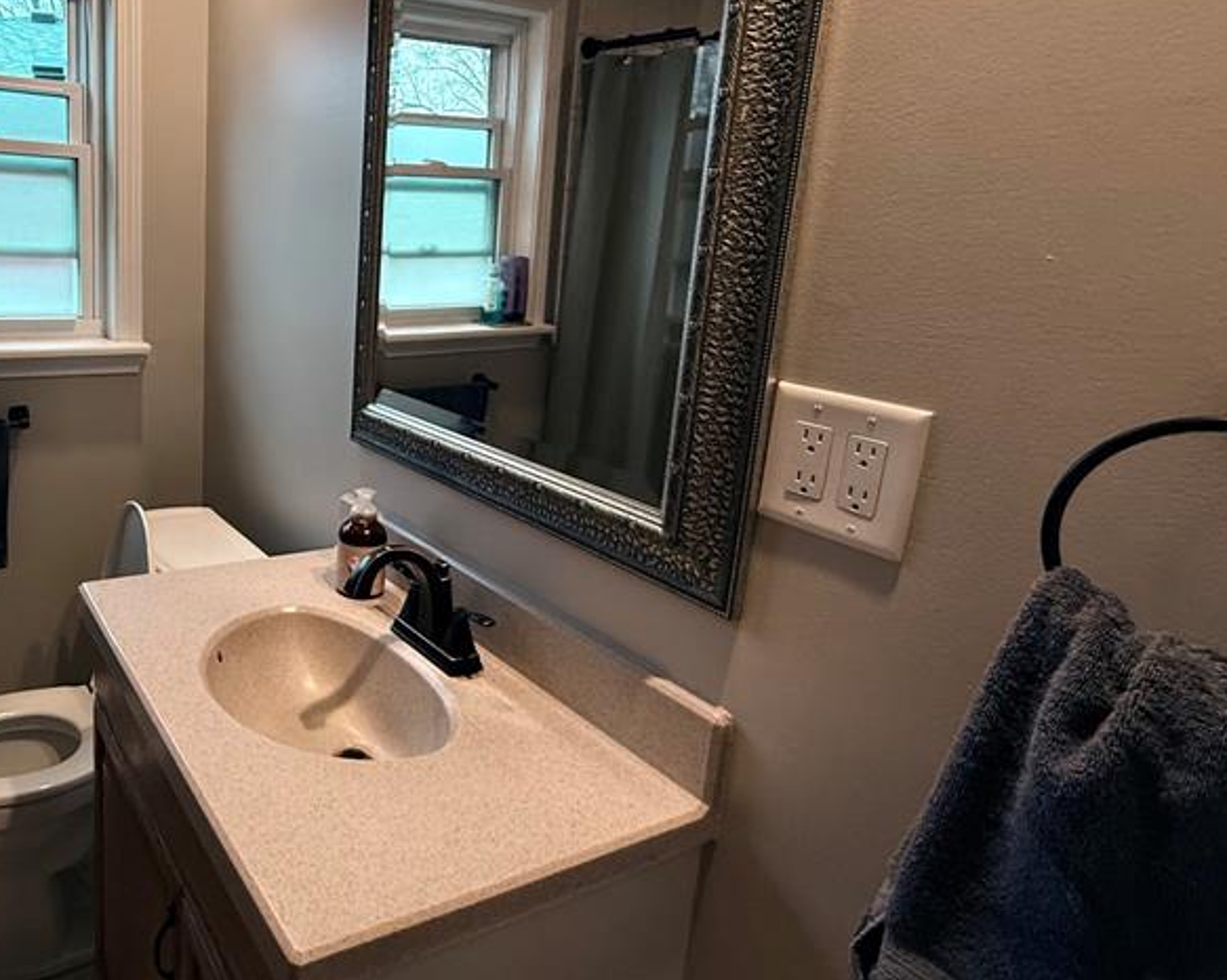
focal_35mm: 24
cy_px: 410
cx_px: 309
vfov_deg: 58.4
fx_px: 871
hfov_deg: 66.0
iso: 320
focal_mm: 2.22
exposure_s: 1/120
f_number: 2.2
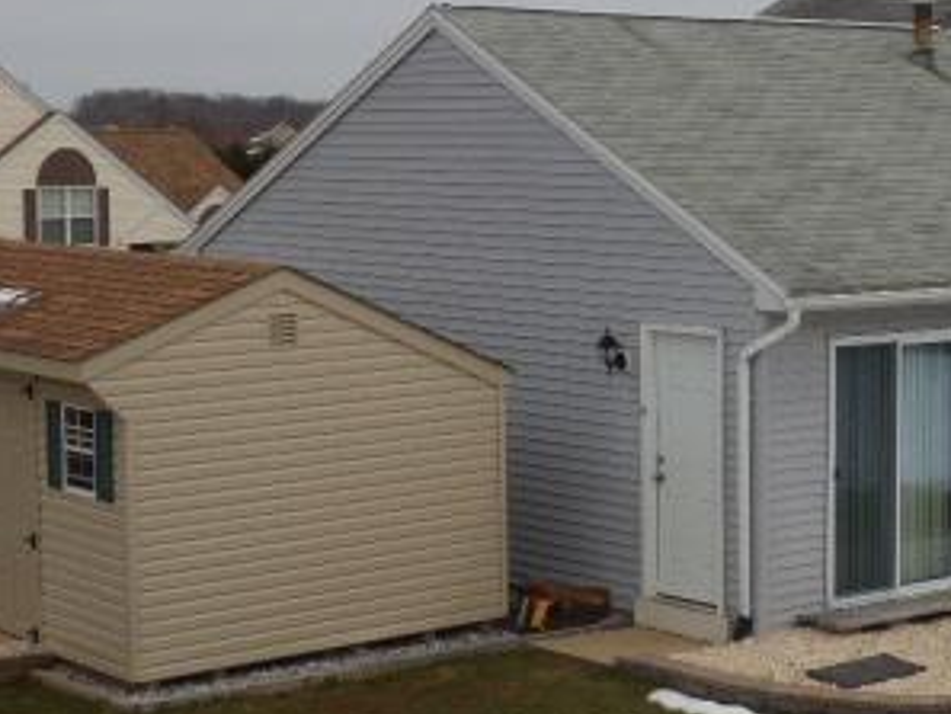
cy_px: 323
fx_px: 2309
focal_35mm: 84
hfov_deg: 23.0
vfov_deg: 17.6
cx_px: 759
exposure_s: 1/1600
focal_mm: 7.07
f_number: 3.6
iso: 100
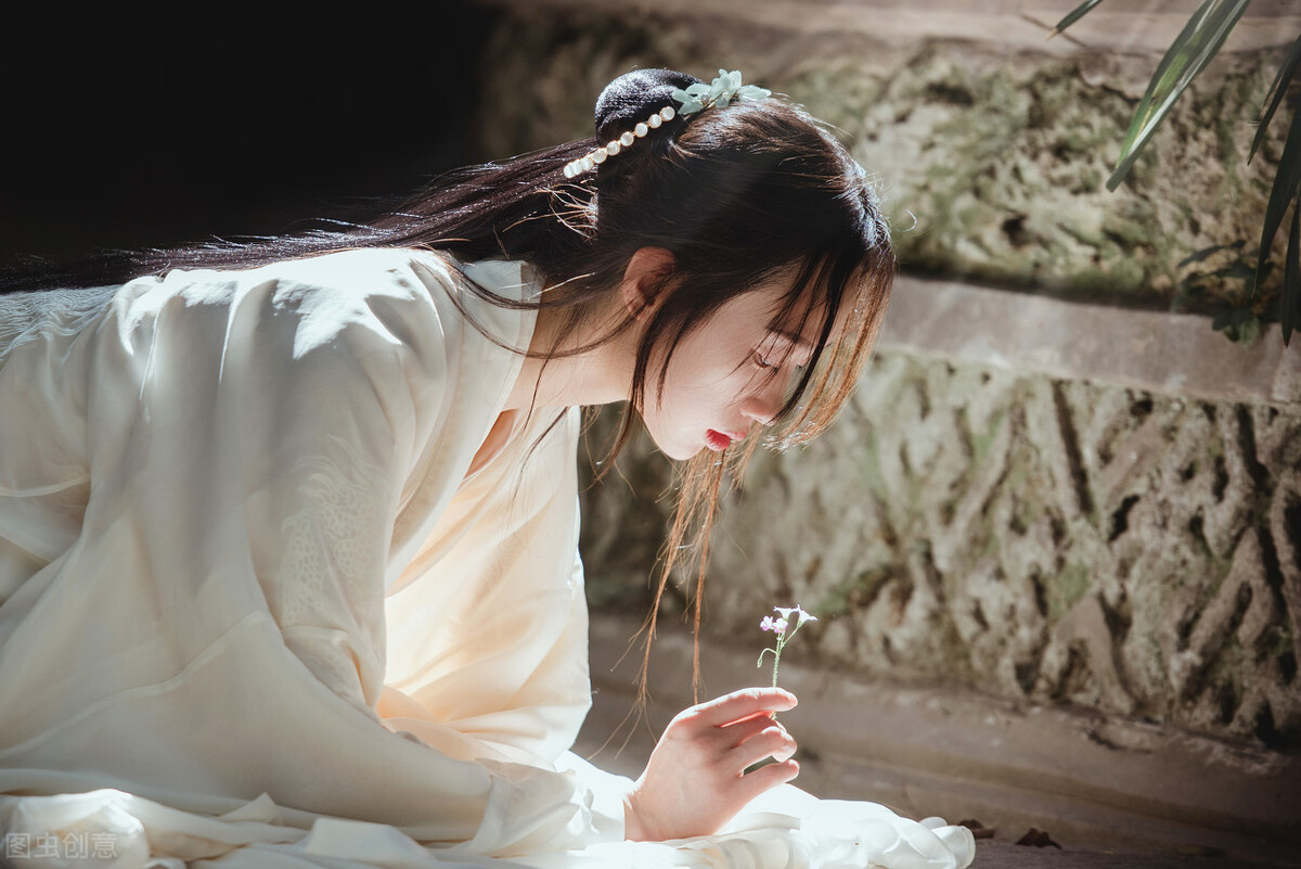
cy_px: 434
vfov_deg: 8.1
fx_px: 6145
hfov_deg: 12.1
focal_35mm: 170
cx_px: 650
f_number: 3.2
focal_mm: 170
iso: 200
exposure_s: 1/400
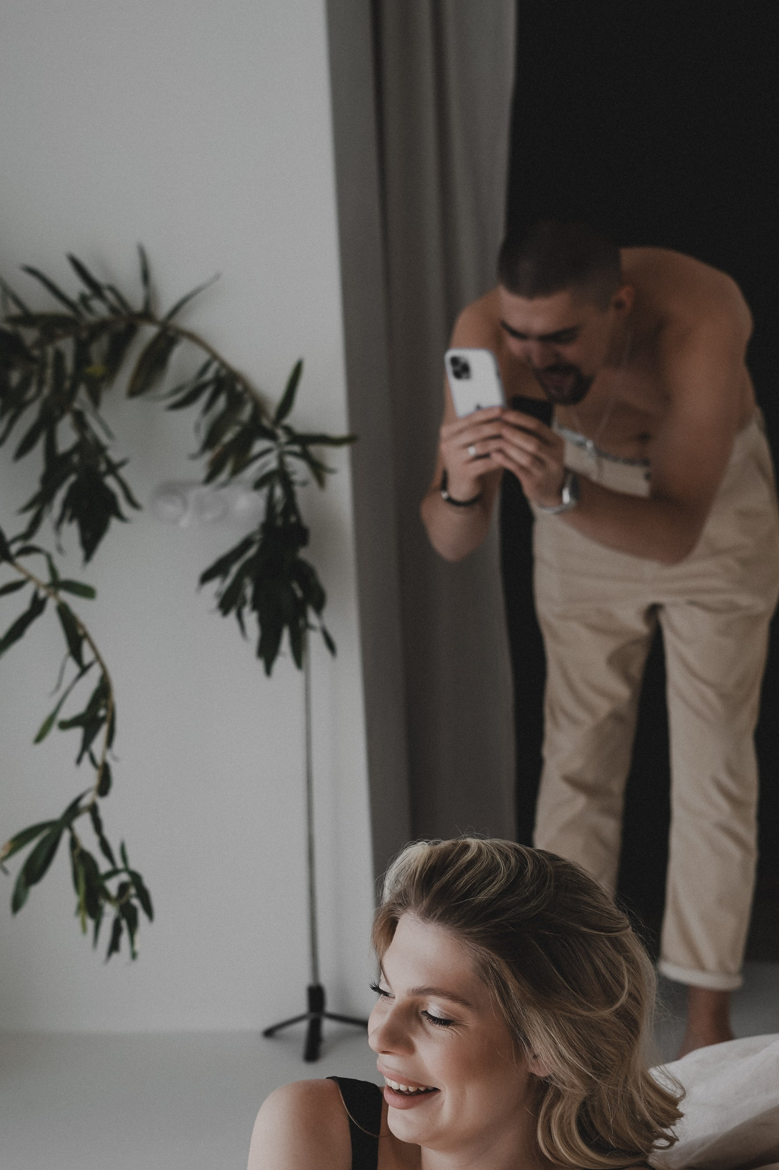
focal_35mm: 77
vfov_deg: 26.2
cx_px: 466
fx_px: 2500
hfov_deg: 17.7
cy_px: 752
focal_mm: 50
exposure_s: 1/100
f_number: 4
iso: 100
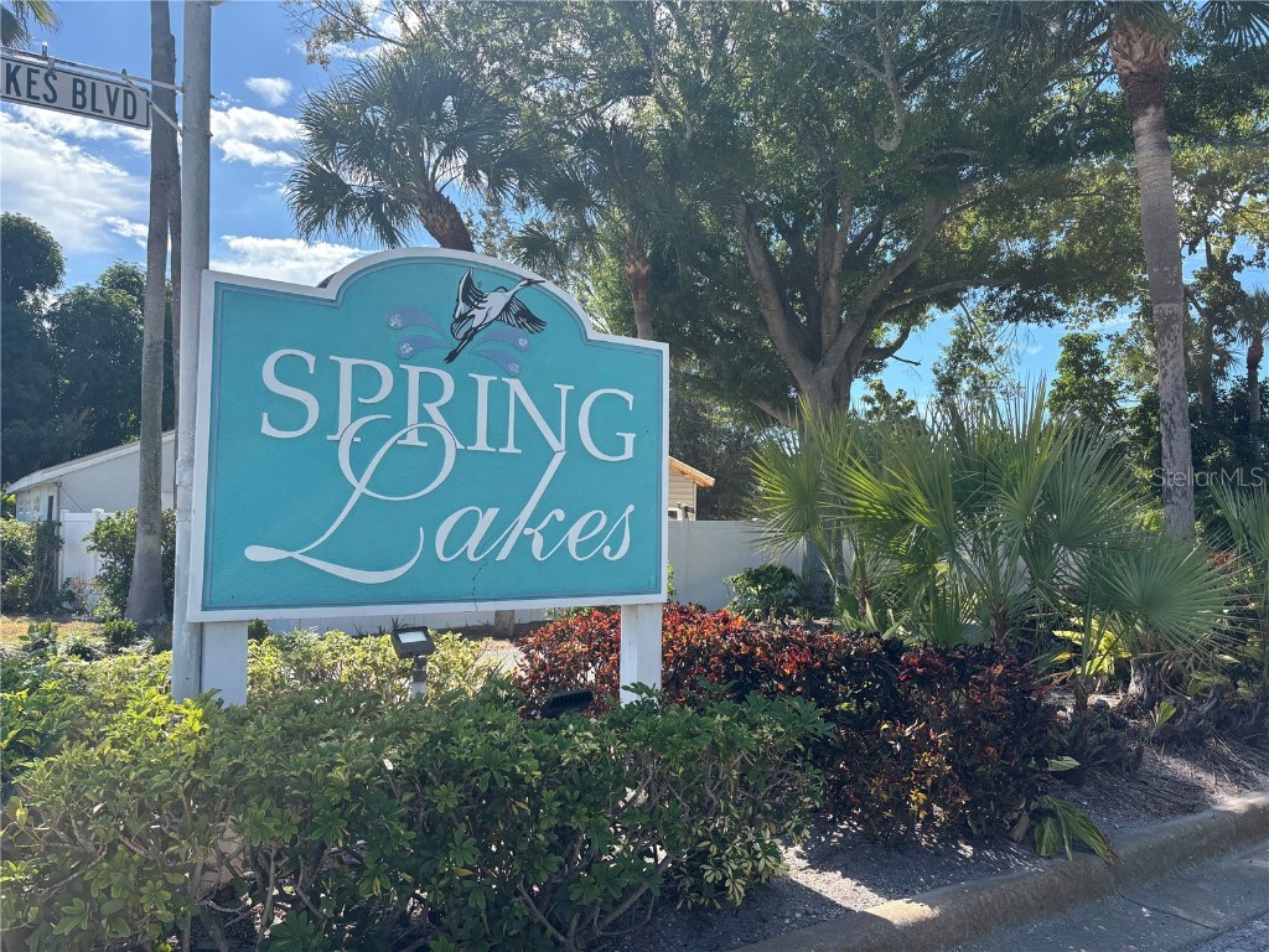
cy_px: 476
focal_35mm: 26
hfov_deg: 67.3
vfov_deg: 53.1
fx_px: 953
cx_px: 634
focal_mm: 5.96
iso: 50
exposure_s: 1/1616
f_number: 1.6
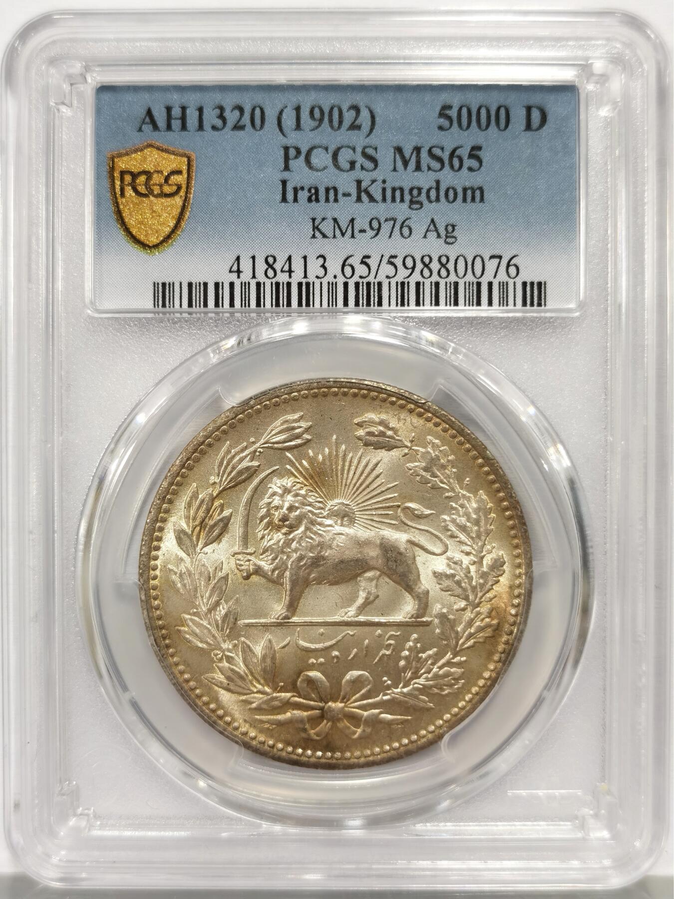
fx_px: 1402
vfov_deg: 35.5
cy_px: 450
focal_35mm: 54
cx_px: 337
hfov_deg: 27.0
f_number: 16
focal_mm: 5.56
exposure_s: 1/100
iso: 125
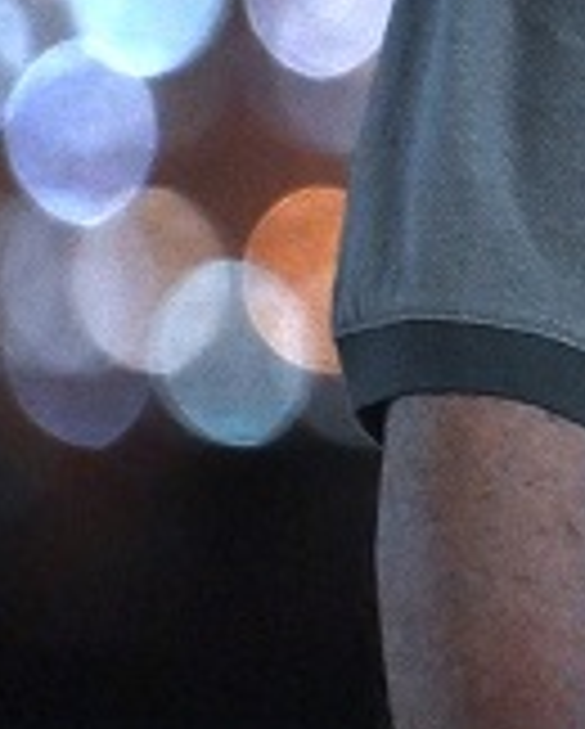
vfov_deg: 1.3
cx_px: 1570
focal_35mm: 1448
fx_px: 31279
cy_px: 142
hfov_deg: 1.1
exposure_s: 1/125
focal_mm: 200
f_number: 2.8
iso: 4000
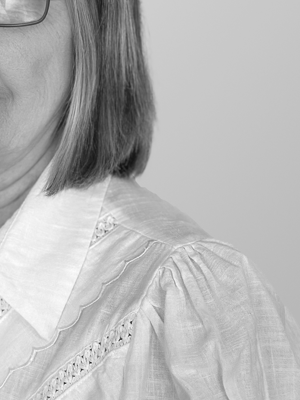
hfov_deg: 15.4
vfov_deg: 20.6
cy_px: 156
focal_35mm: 95
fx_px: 1098
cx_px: 27
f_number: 1.78
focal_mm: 6.86
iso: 200
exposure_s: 1/60
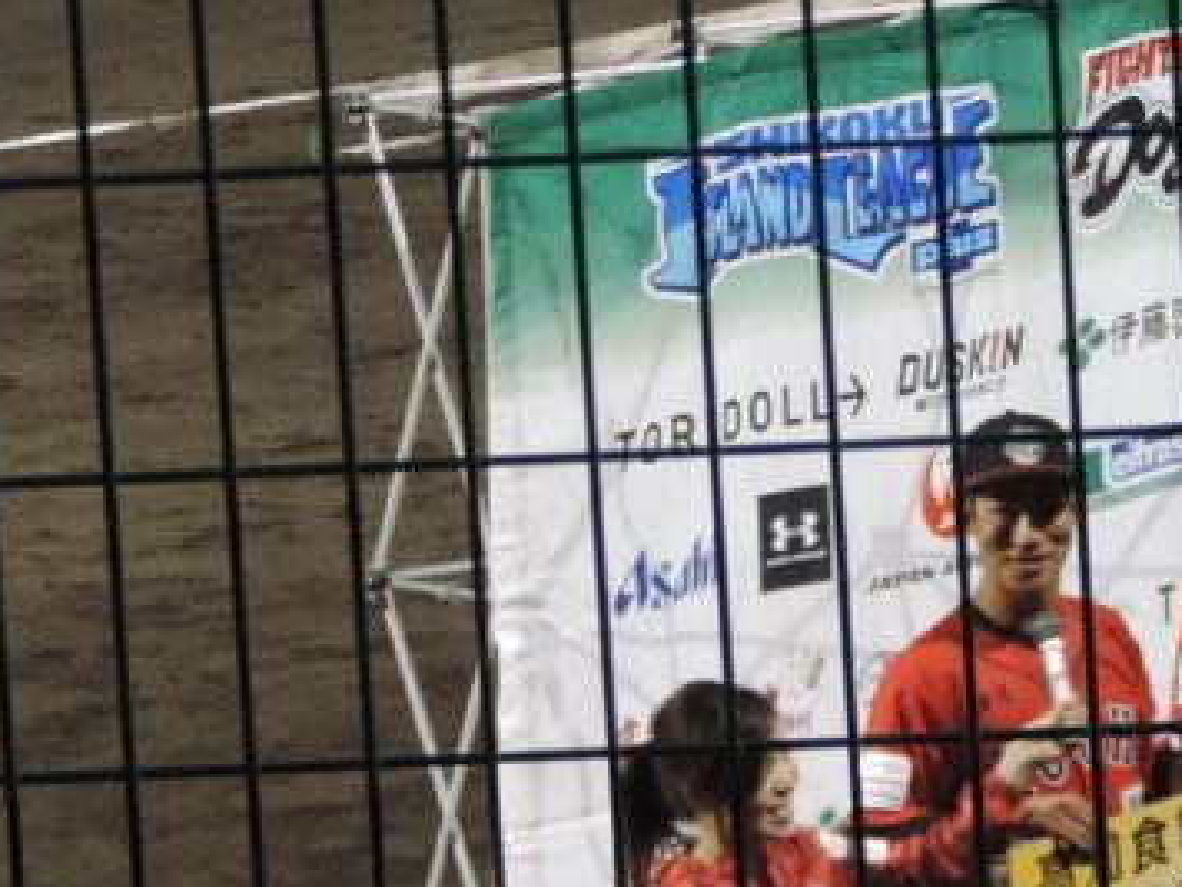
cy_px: 724
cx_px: 1245
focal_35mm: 416
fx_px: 14205
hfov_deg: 4.8
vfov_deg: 3.6
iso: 800
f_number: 4.6
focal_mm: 33
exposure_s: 1/20
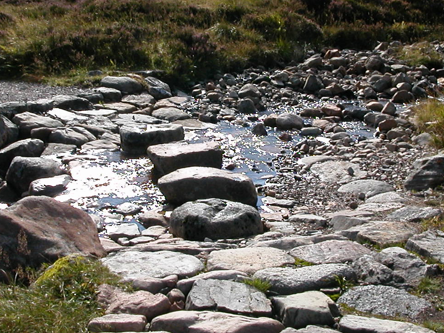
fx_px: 783
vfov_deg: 24.0
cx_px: 228
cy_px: 162
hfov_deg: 31.7
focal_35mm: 61
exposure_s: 1/640
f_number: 4.5
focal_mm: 5.6
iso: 100
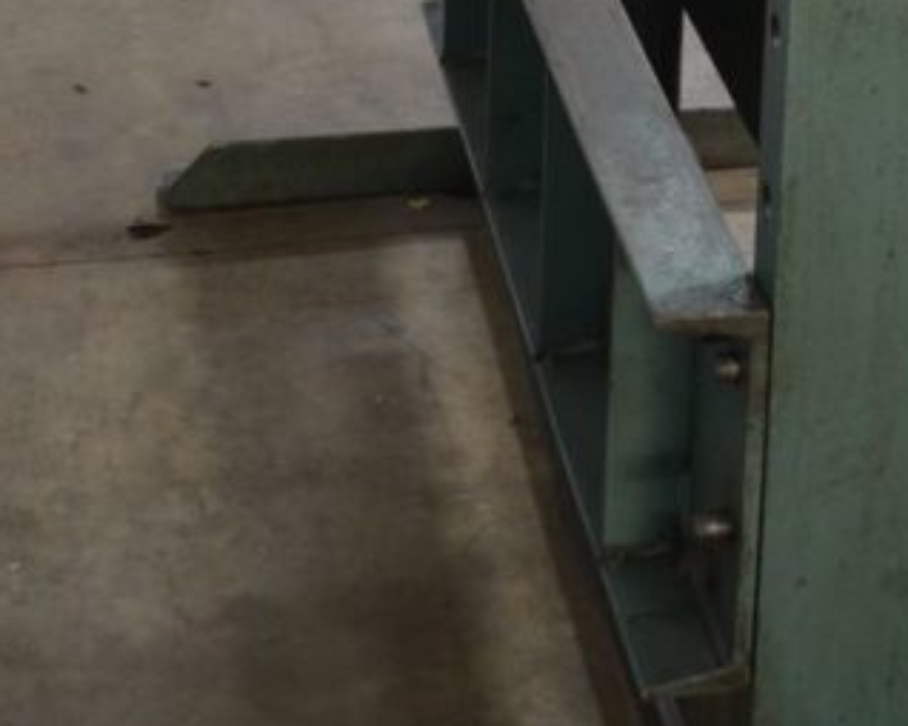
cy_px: -477
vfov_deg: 13.8
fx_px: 2739
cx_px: 765
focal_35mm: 102
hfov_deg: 18.6
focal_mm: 20
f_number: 3.8
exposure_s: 1/50
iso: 400
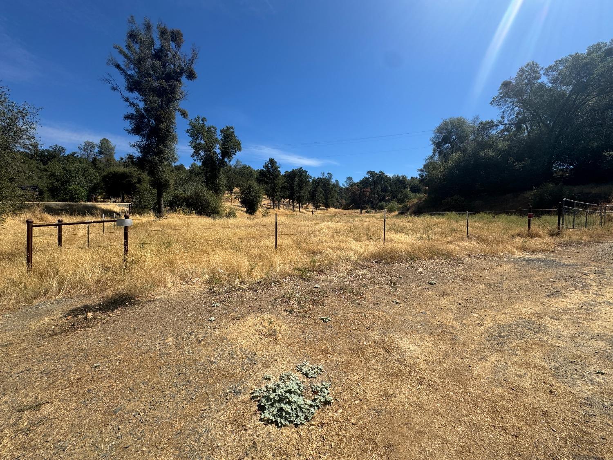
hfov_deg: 102.1
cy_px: 230
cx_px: 306
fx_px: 248
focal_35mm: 14
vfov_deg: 85.7
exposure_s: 1/2273
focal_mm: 2.22
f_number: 2.2
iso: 50
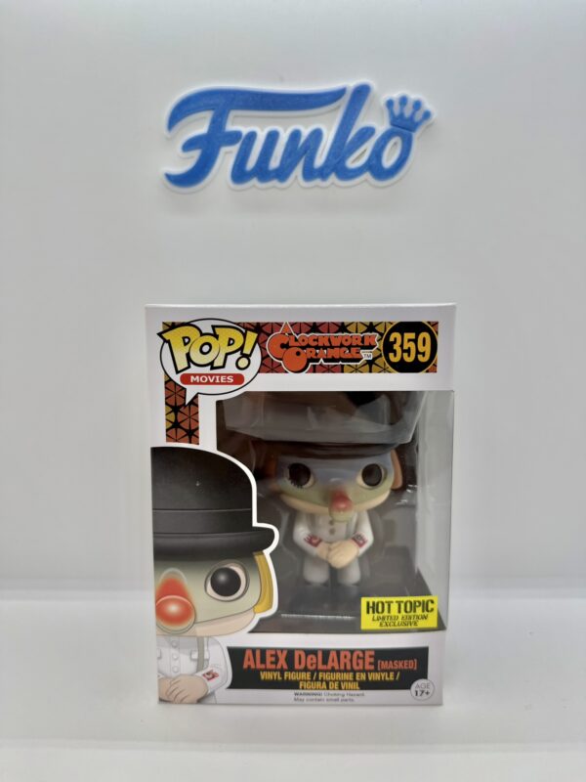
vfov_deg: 71.6
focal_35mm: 24
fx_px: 542
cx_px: 293
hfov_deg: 56.8
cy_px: 391
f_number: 1.78
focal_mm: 6.76
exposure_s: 1/276
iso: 80
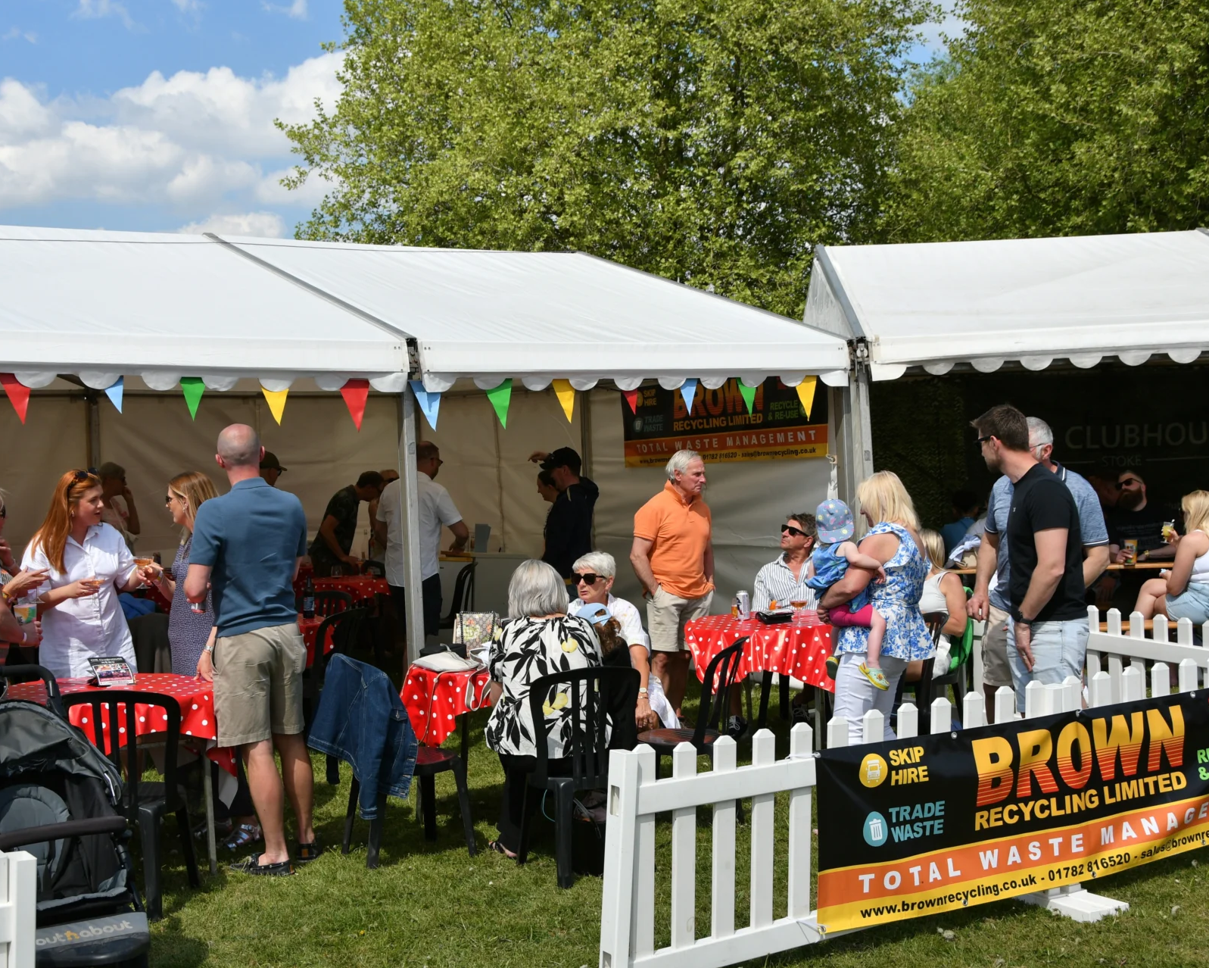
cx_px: 554
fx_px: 1575
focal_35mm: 44
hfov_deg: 42.0
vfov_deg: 34.2
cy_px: 484
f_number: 8
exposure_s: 1/400
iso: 100
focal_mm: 26
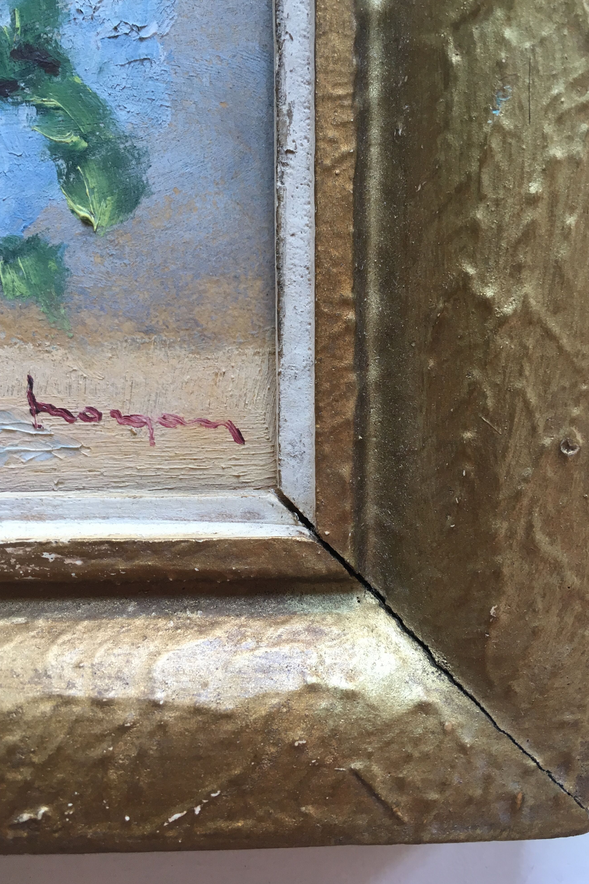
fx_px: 761
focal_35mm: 31
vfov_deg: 60.3
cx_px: 306
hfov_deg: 42.3
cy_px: 438
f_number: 2.2
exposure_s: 1/33
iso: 64
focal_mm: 4.15
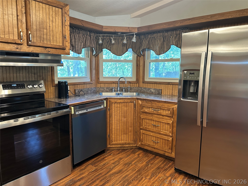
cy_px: 93
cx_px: 124
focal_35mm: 24
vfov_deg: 56.8
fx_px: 172
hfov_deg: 71.6
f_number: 1.78
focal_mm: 6.86
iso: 320
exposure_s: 1/60
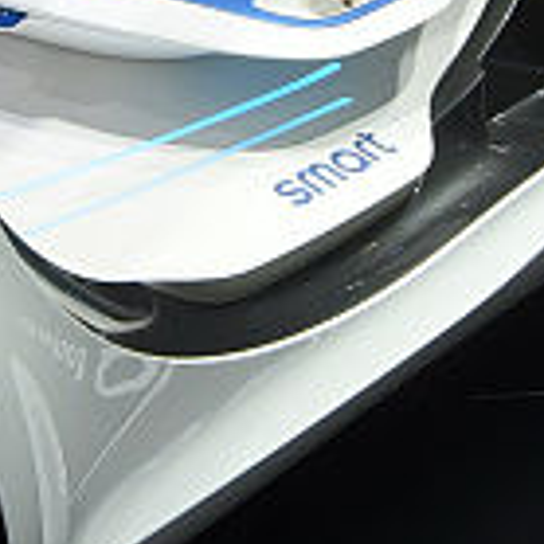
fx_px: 1831
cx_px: 247
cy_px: -182
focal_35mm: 103
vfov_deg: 15.9
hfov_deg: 16.9
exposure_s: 1/200
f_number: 9
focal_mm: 14
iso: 500
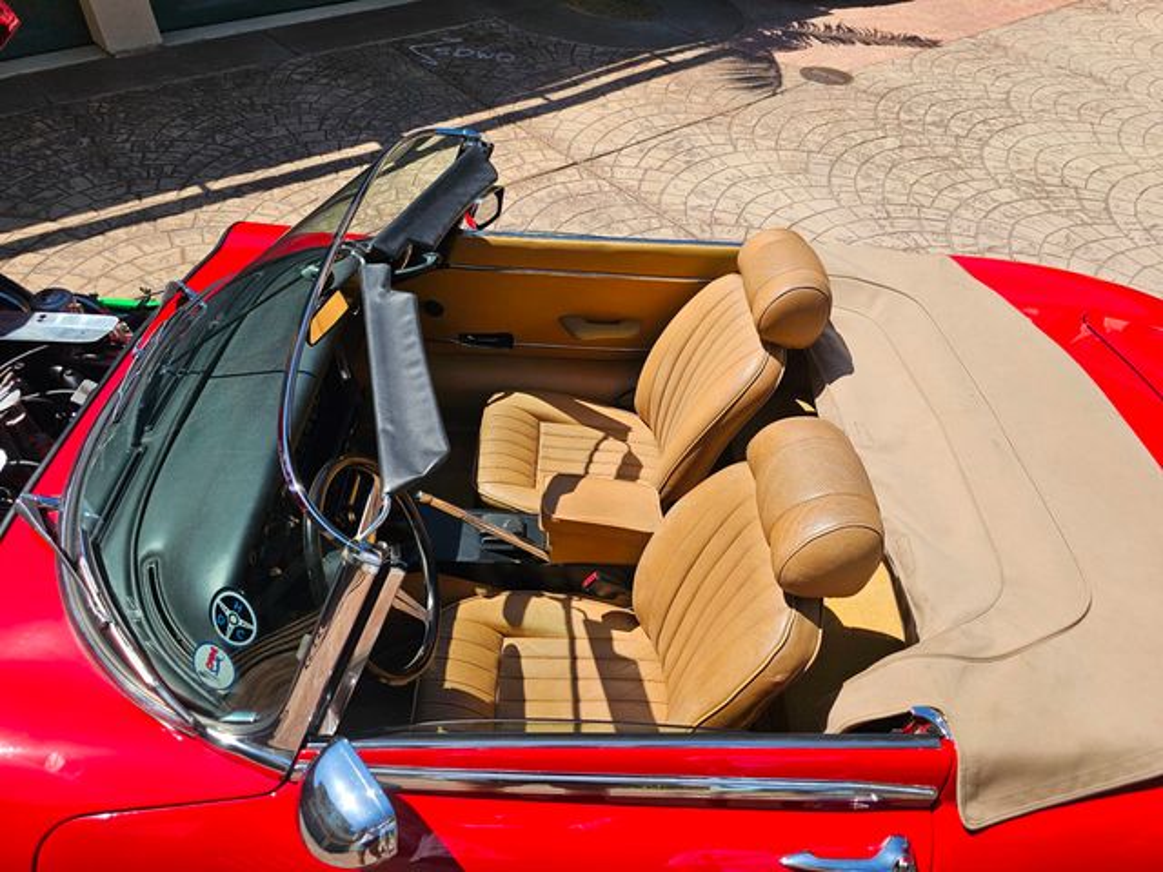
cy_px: 436
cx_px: 582
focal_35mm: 23
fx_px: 773
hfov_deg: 73.9
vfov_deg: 58.9
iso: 10
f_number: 1.7
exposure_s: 1/668
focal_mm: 6.3
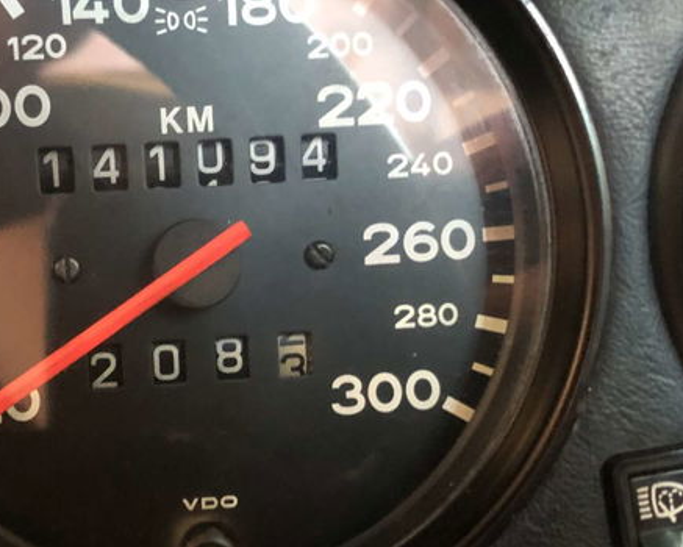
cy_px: 349
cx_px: 214
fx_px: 1294
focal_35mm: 64
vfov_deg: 23.8
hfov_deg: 29.3
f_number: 1.8
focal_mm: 3.99
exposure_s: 1/4
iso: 200
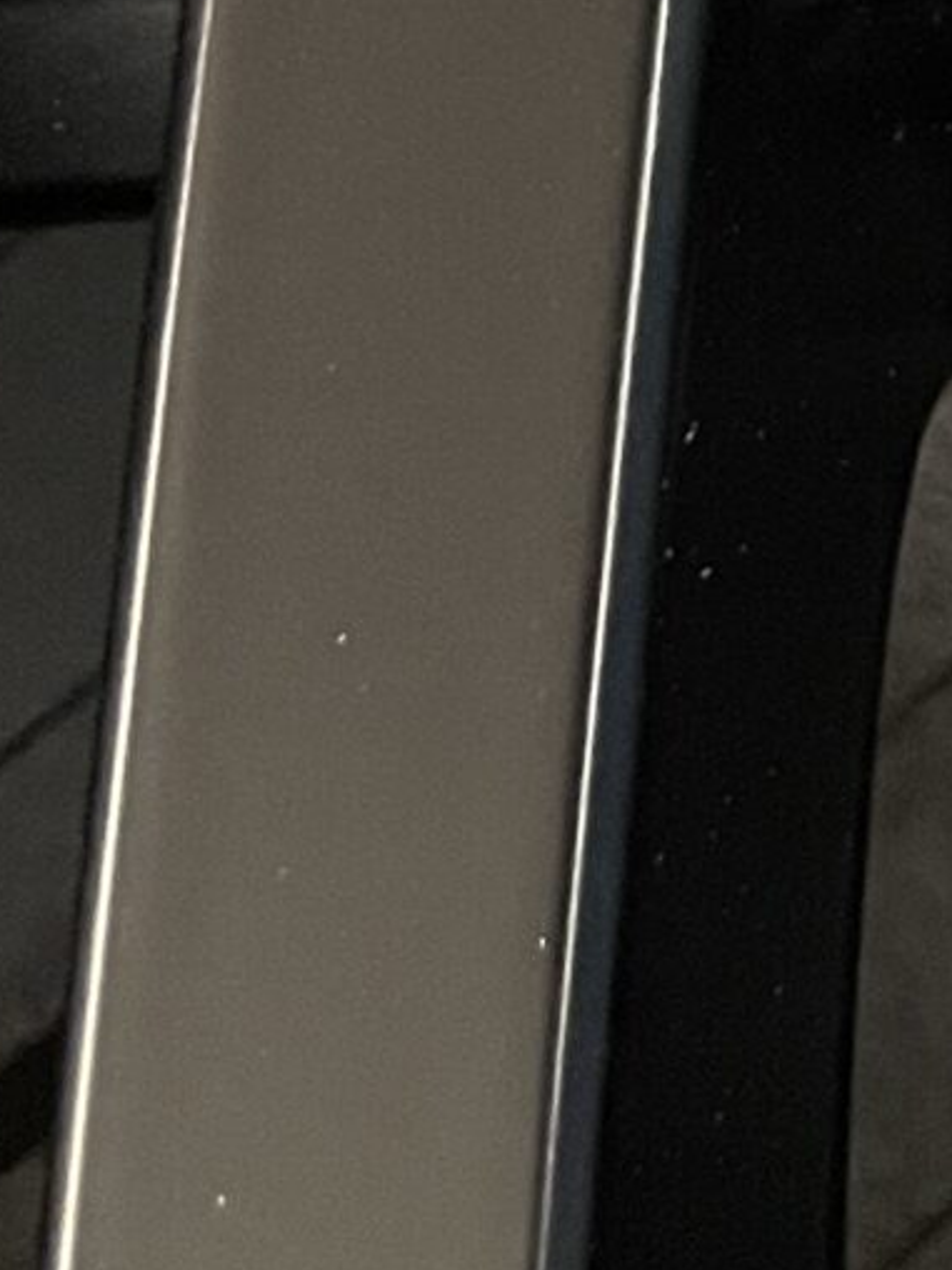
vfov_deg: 12.9
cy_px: -1360
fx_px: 4804
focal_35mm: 131
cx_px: 1522
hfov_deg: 10.8
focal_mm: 5.1
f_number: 1.6
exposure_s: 1/33
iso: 500
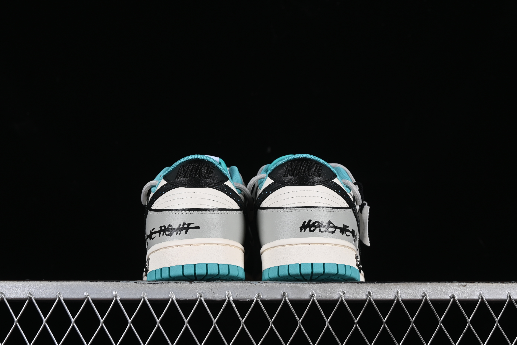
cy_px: 172
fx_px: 1077
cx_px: 258
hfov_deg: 27.0
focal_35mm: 75
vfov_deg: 18.2
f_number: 8
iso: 160
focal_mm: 50
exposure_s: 1/80
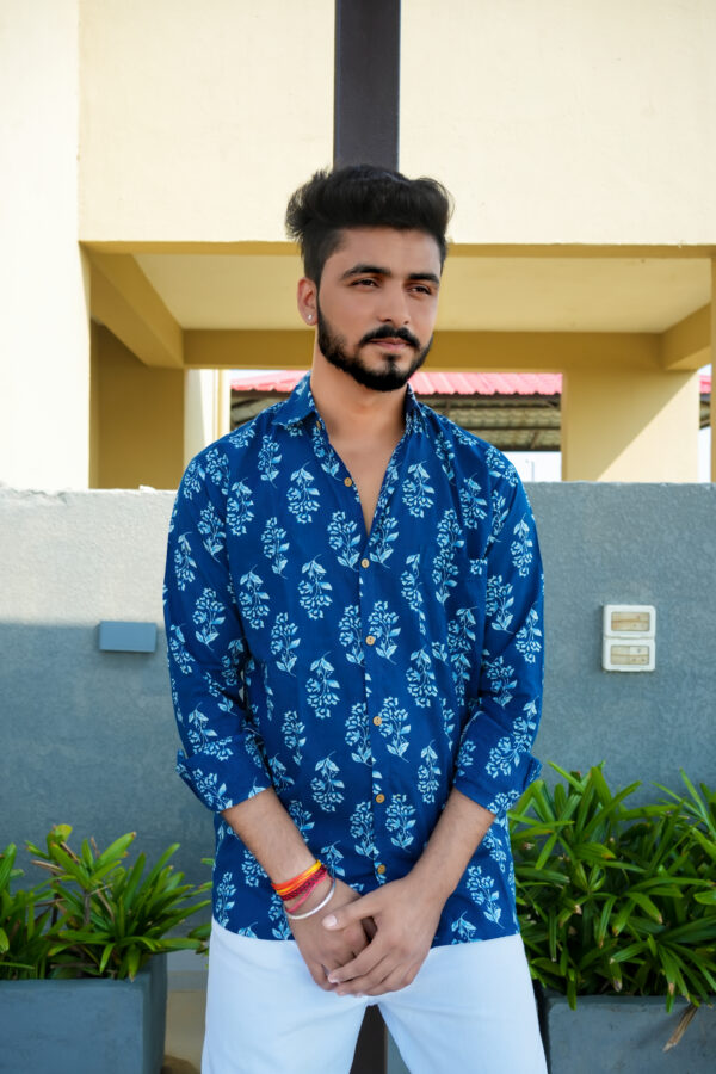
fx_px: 1044
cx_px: 358
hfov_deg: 37.9
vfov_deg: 54.4
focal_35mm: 35
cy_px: 537
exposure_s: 1/250
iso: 250
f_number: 7.1
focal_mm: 35
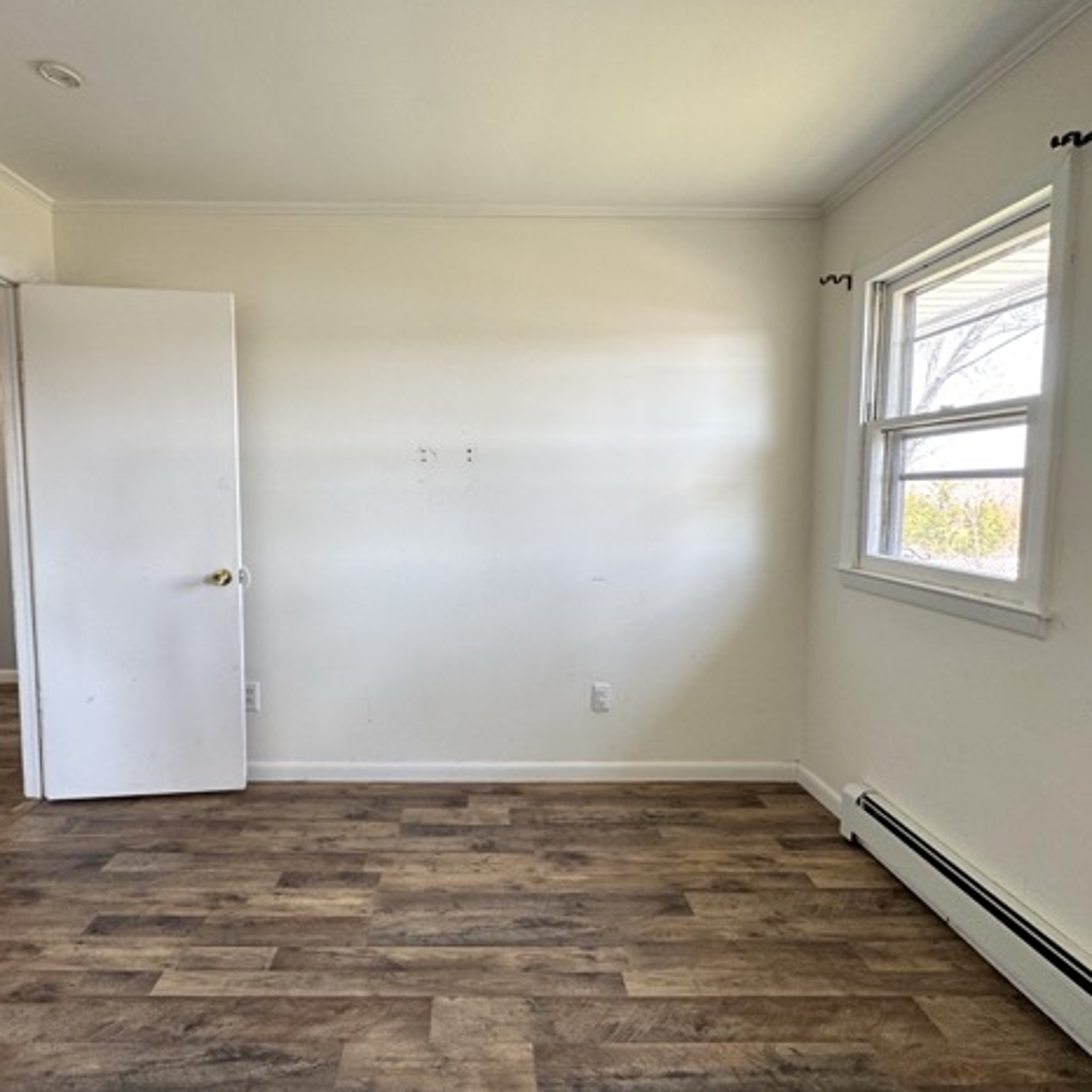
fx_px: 607
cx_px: 480
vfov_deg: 84.0
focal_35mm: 17
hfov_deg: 83.6
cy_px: 532
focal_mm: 2.22
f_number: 2.2
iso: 125
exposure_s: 1/99
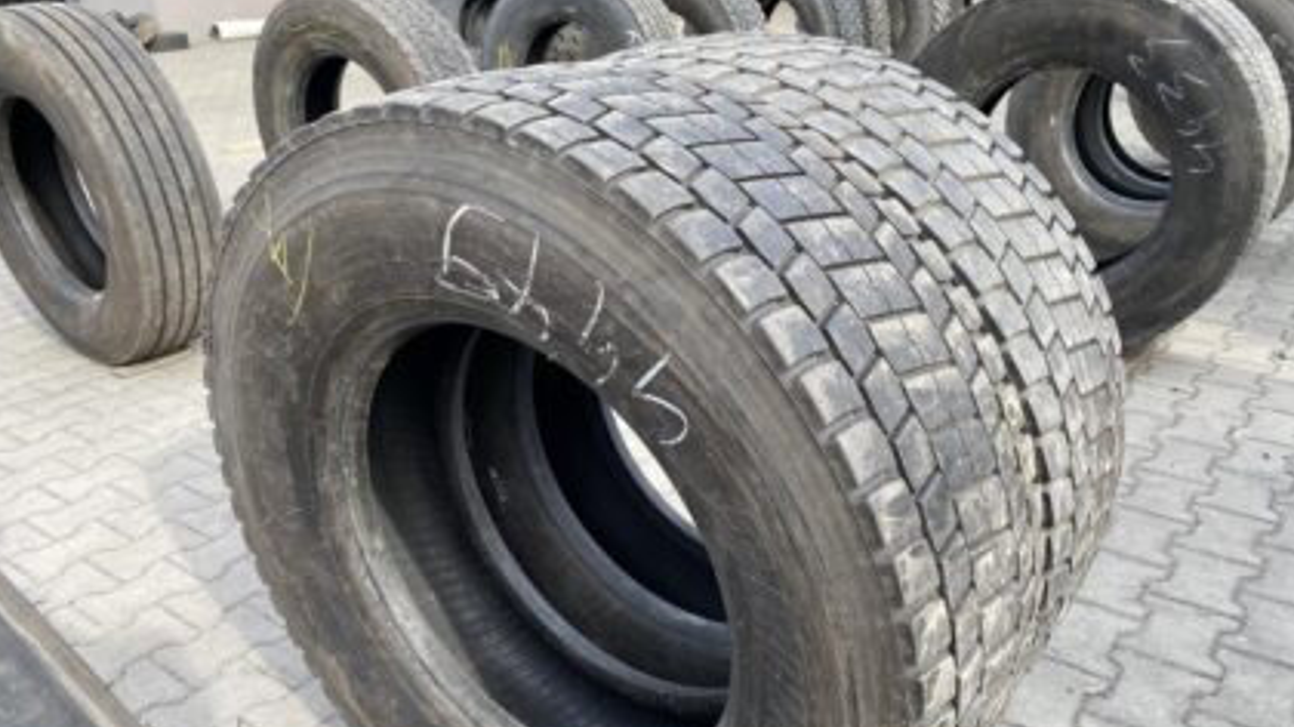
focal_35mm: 29
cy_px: 482
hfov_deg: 66.1
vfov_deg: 39.7
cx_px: 653
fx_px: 995
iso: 32
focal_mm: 4.25
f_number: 1.8
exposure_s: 1/409
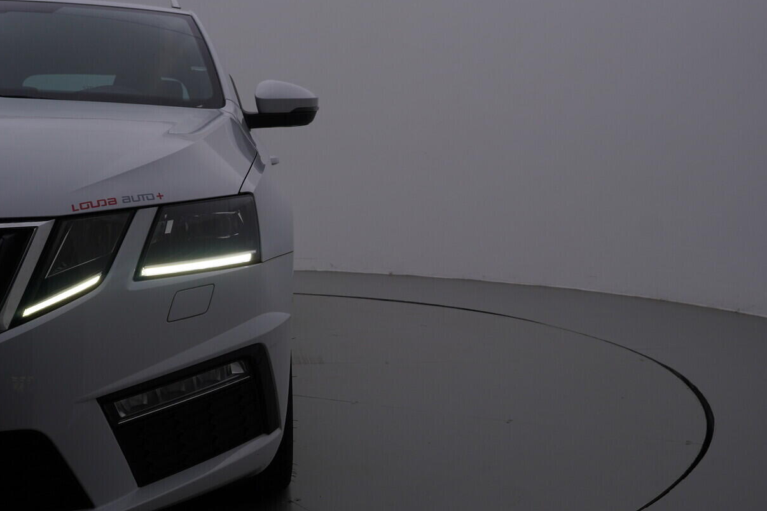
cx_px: 371
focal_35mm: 43
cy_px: 297
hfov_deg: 45.4
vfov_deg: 31.1
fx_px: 916
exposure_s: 1/200
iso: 125
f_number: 6.3
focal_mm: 24
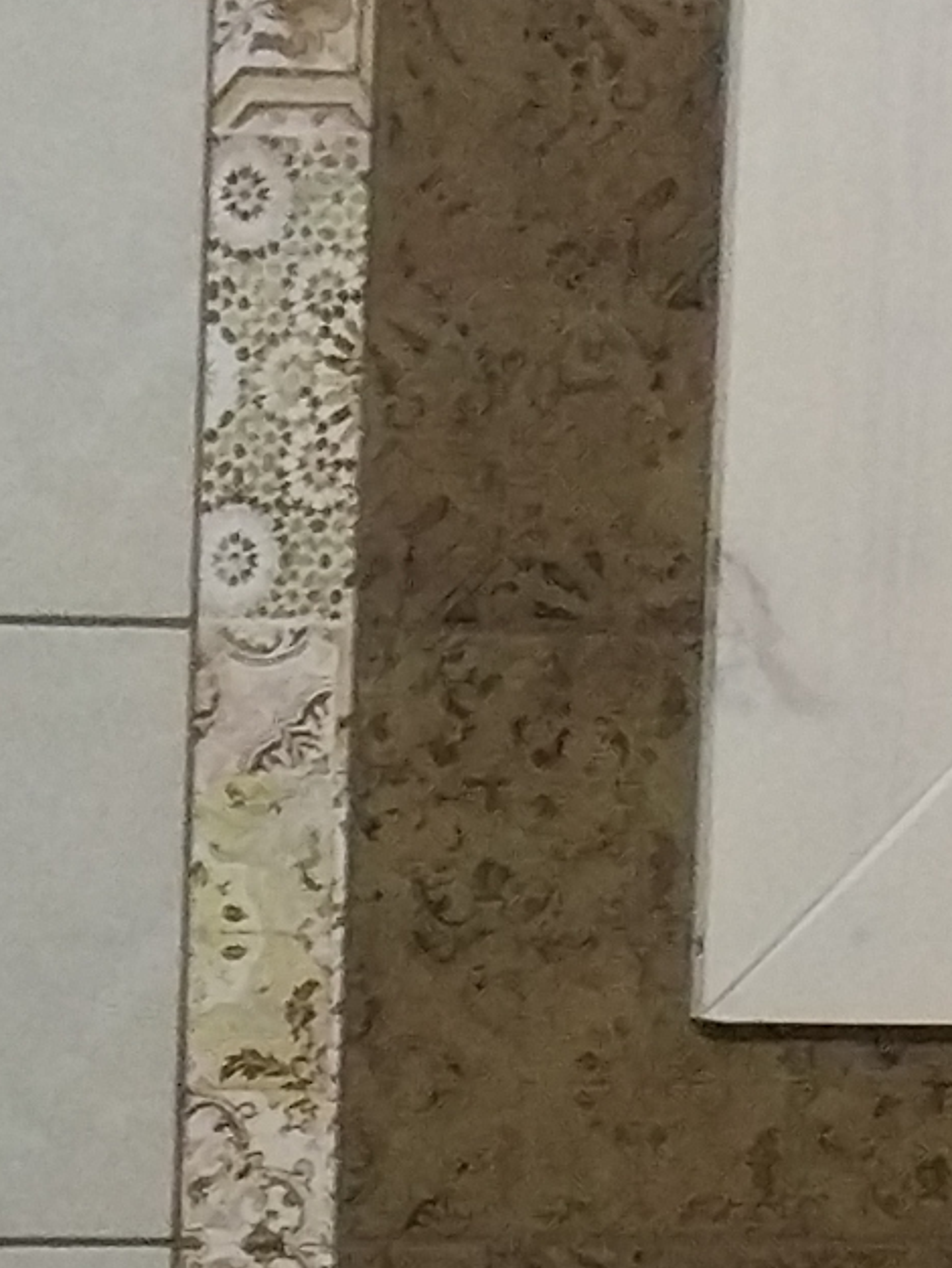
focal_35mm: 206
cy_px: 1888
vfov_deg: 9.3
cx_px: -460
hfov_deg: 7.1
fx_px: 7549
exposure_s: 1/17
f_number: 2
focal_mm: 4.26
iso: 596
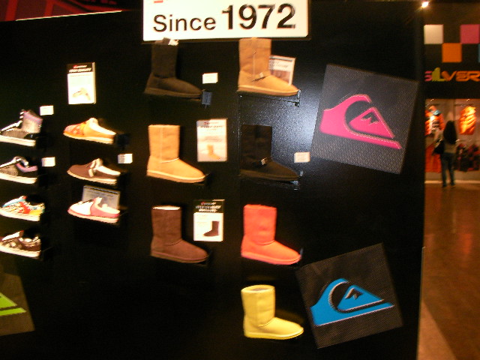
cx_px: 240
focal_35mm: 38
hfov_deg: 49.0
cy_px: 180
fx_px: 527
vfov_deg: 37.7
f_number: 3.5
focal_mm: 6.3
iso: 200
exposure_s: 1/30
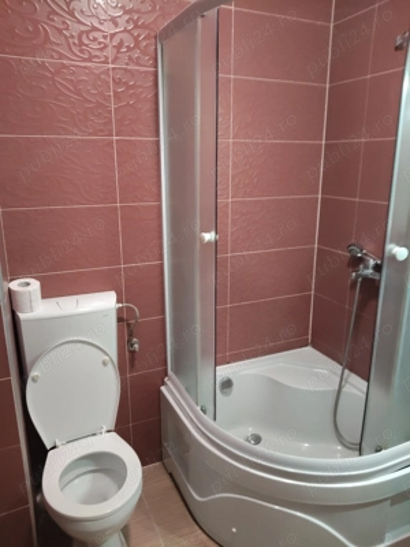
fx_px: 395
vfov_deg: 69.4
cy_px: 274
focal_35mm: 25
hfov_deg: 54.9
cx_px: 205
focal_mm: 4.15
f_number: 1.8
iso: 1813
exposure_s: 1/16.7
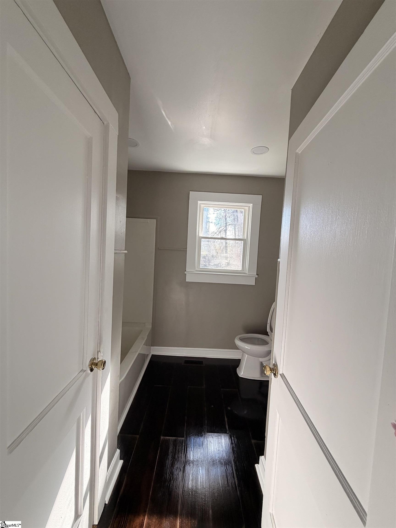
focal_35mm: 14
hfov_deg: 85.7
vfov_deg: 102.1
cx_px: 198
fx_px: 214
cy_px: 264
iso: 200
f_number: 2.2
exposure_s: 1/121
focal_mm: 2.22
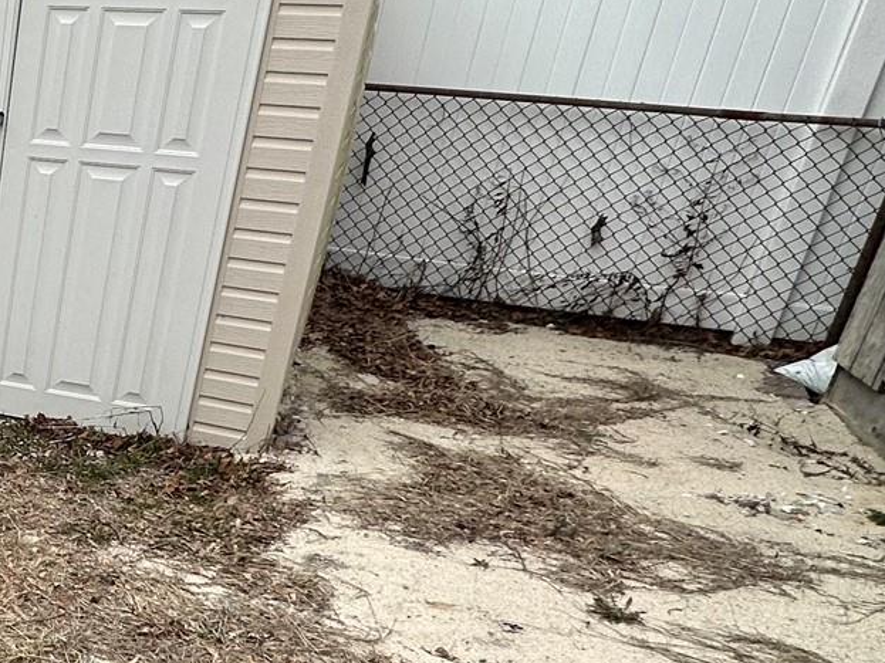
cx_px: -342
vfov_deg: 31.2
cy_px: 446
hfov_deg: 30.0
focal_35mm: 46
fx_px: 1176
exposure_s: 1/376
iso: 40
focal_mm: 2.22
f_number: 2.2
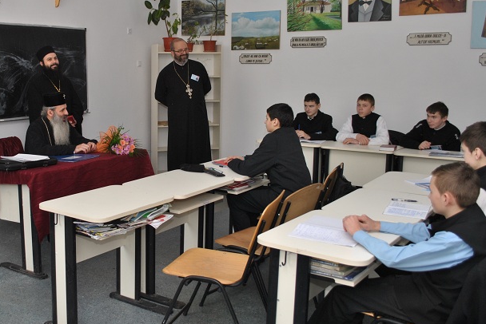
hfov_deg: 47.2
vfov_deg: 33.4
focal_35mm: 40
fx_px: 540
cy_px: 147
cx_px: 140
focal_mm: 18
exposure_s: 1/50
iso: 200
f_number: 4
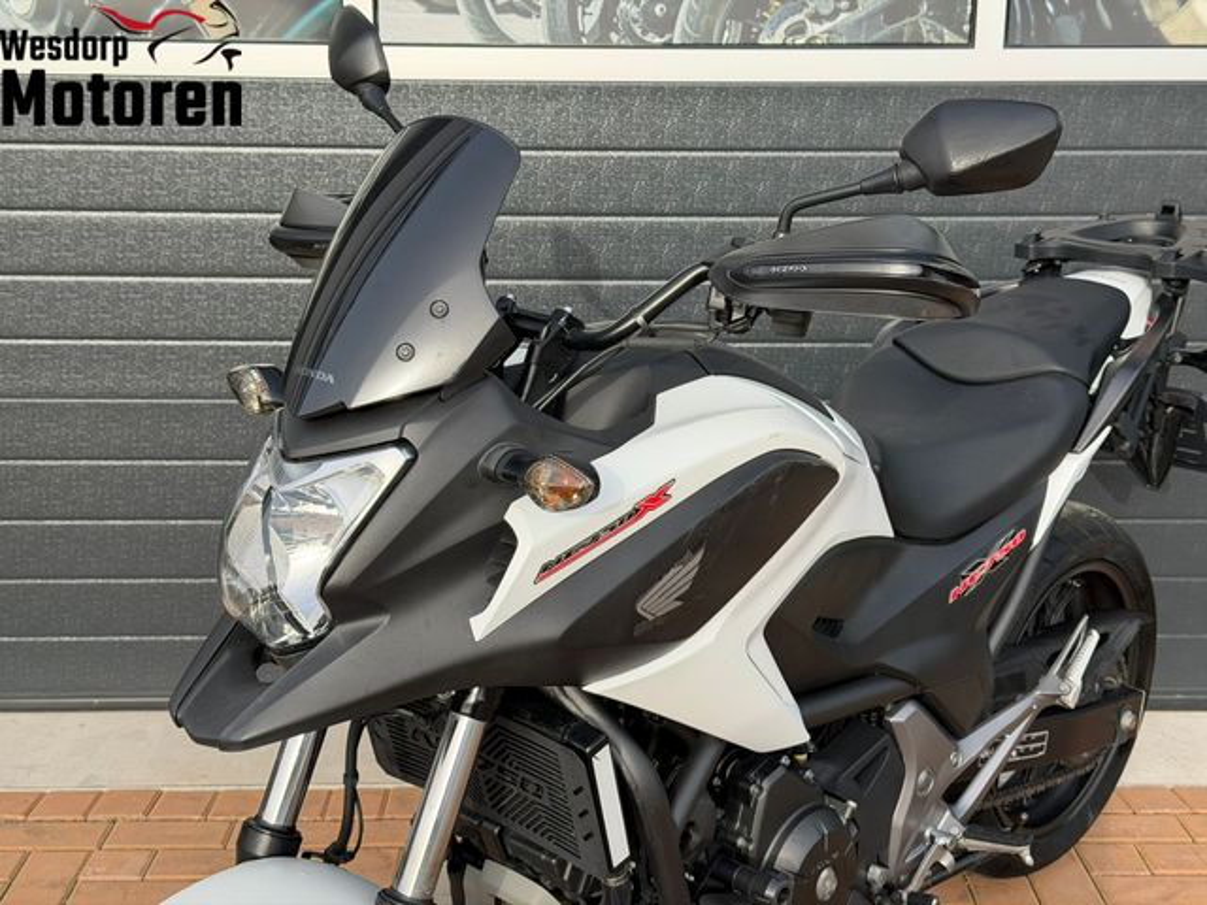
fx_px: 1674
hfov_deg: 39.7
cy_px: 452
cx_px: 604
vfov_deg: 30.3
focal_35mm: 48
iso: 80
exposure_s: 1/1307
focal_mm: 6.76
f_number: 1.78
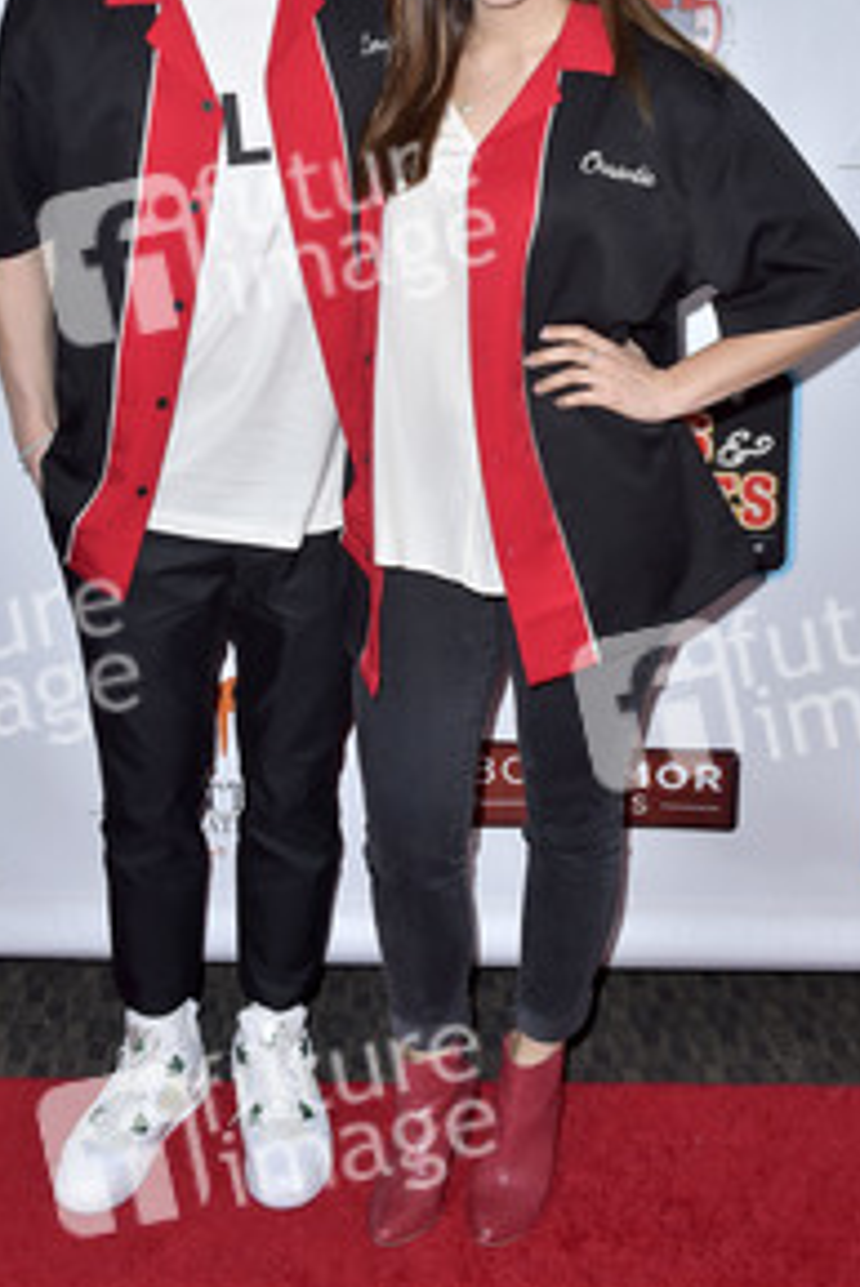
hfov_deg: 28.7
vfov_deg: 41.5
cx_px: 399
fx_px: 1682
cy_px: 463
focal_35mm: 47
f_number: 7.1
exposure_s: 1/250
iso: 320
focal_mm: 34
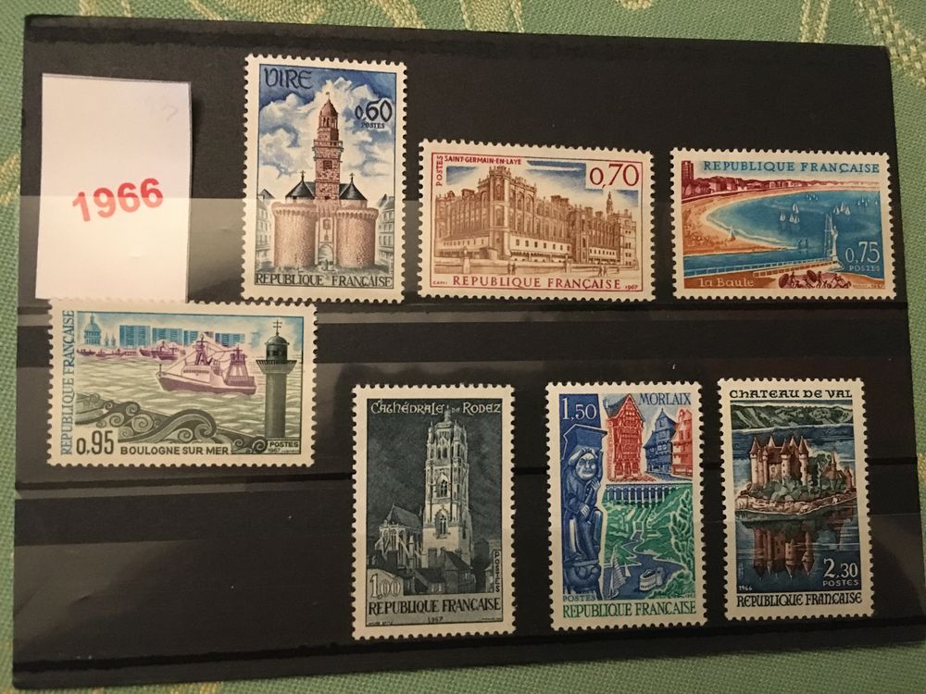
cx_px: 463
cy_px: 347
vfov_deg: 48.2
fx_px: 776
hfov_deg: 61.7
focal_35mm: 29
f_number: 2.2
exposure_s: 1/17
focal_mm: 4.15
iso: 320
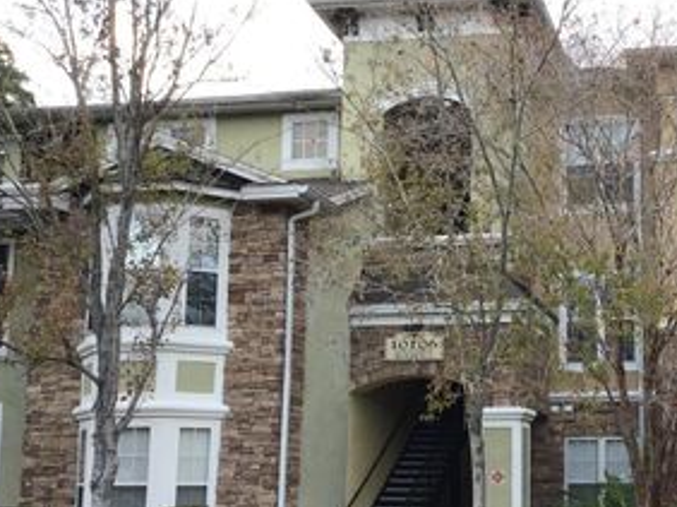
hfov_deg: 33.7
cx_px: 564
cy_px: 321
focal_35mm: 55
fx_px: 1075
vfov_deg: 26.4
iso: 40
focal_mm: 3.3
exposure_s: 1/120
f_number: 2.4
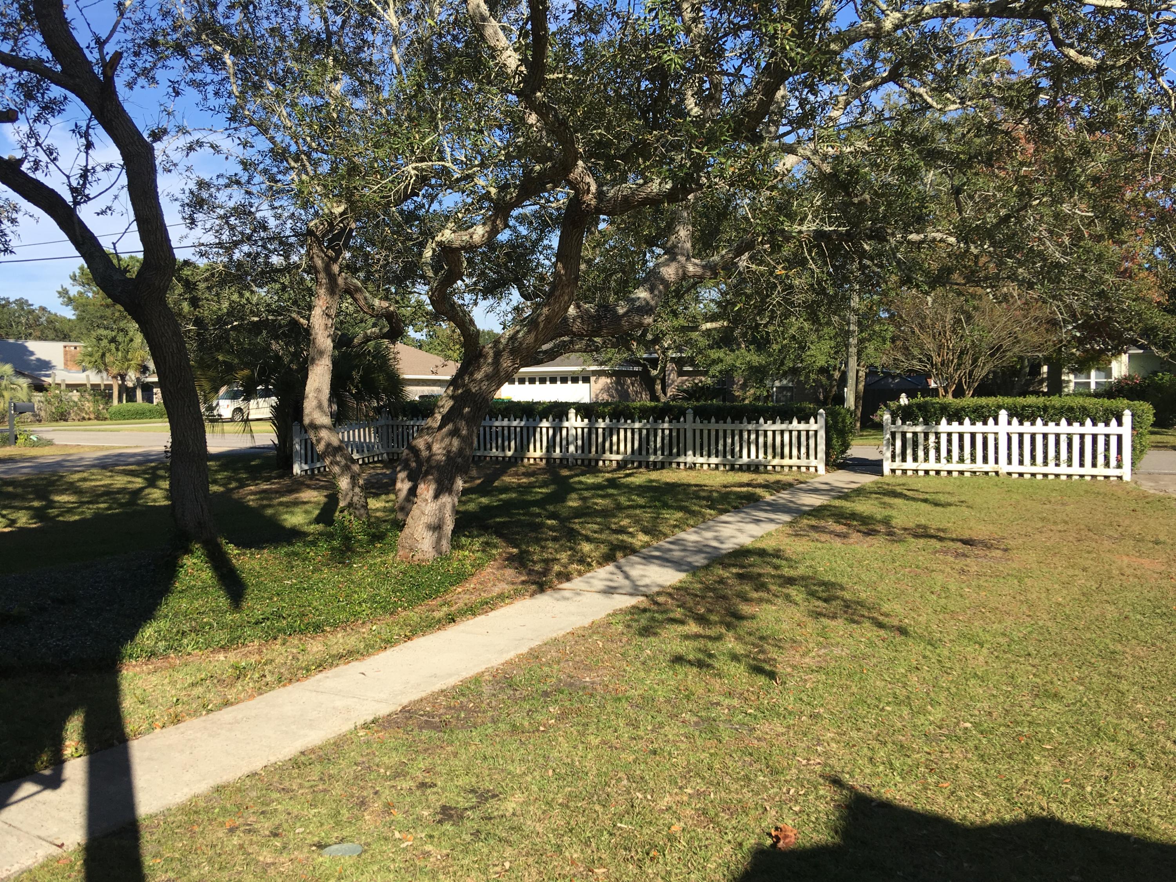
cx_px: 588
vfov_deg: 48.2
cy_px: 441
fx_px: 985
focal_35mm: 29
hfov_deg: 61.7
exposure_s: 1/1040
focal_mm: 4.15
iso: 25
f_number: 2.2
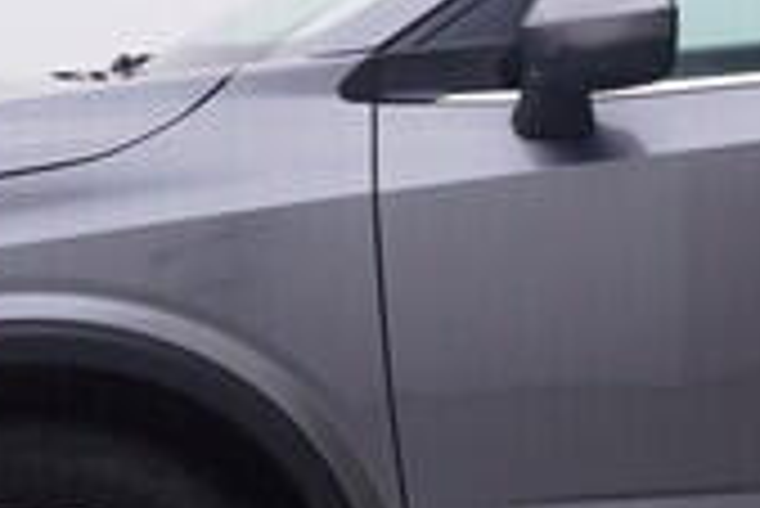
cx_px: 868
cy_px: 342
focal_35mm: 136
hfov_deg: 14.7
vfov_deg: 10.1
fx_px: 2874
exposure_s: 1/80
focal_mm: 15
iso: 200
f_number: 5
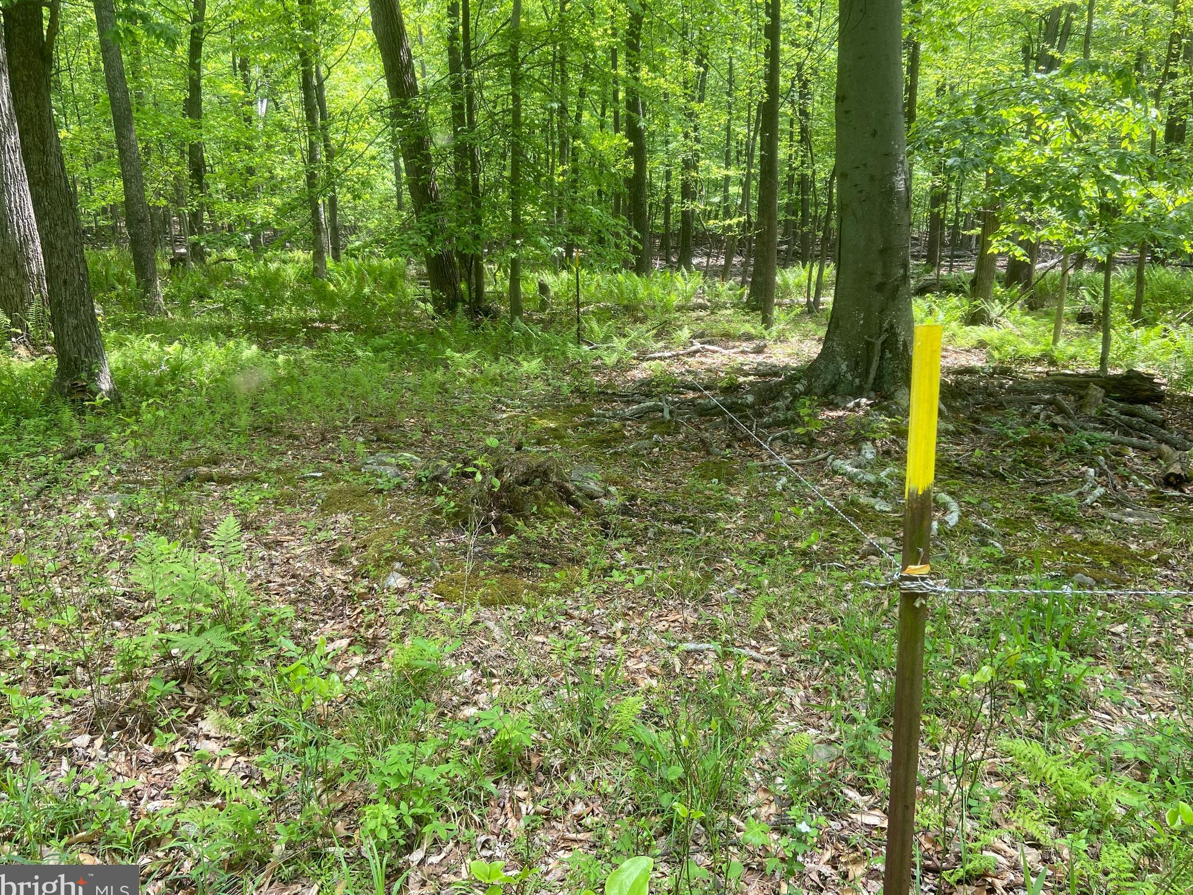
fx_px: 931
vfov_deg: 51.4
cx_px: 607
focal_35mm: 27
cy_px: 450
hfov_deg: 65.3
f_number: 1.8
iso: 32
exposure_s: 1/260
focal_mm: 4.25
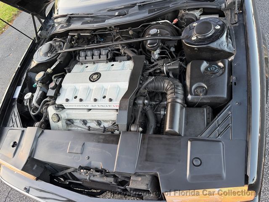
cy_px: 101
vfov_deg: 56.8
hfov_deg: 71.6
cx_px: 134
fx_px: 187
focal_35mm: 24
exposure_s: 1/76
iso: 200
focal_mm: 6.76
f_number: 1.78
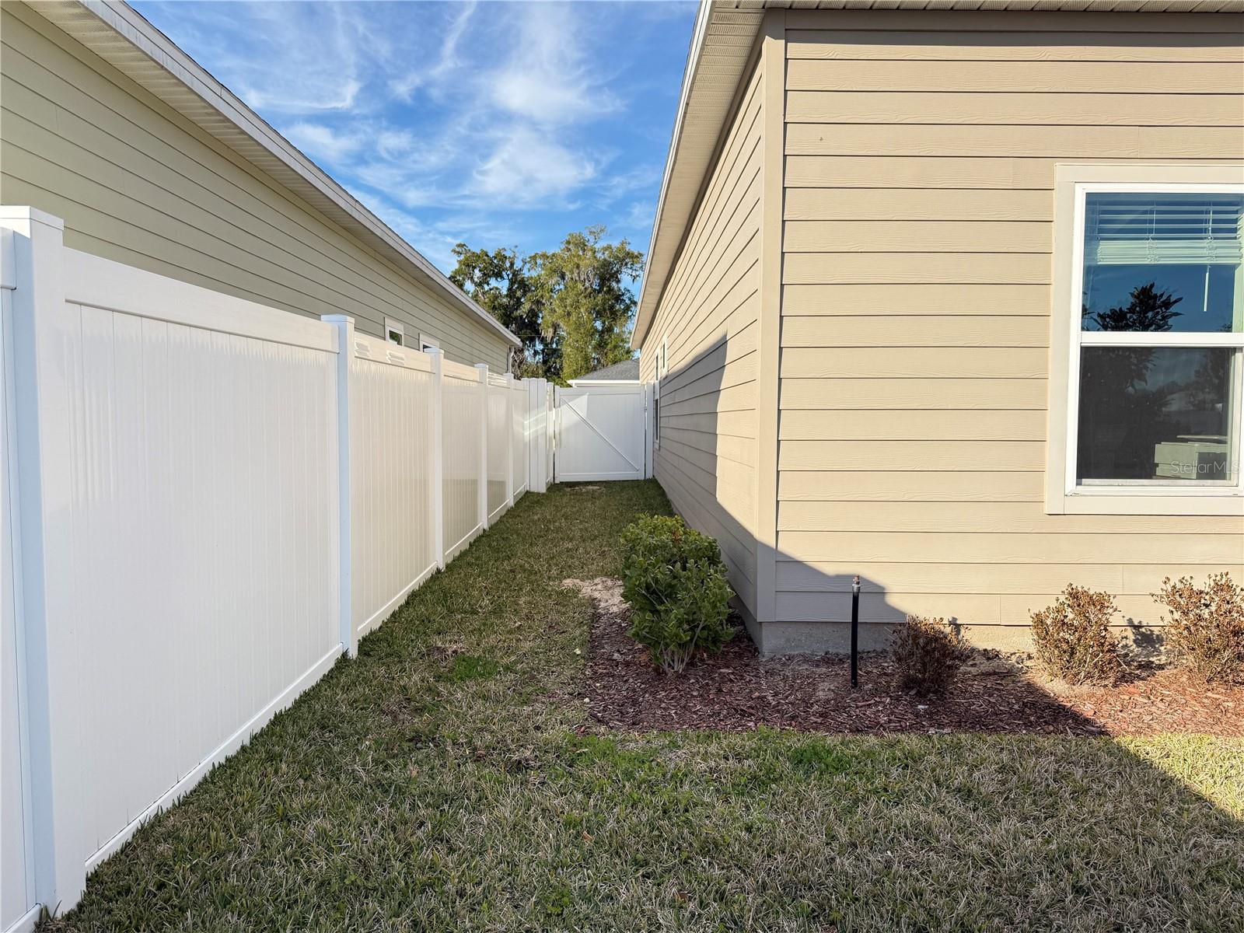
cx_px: 622
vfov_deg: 56.8
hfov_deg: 71.6
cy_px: 466
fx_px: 862
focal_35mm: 24
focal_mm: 6.76
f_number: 1.78
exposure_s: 1/2703
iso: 100
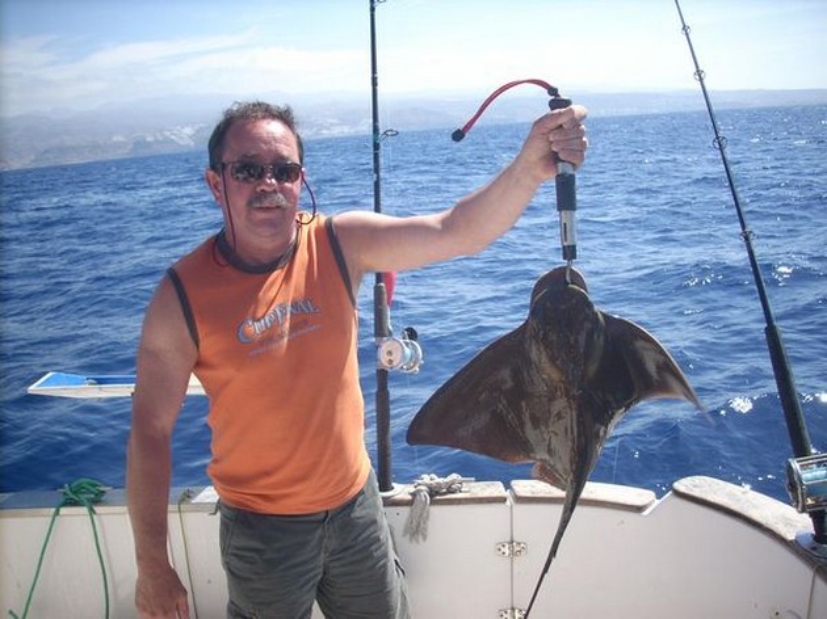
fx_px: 884
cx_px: 414
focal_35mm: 37
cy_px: 310
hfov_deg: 50.2
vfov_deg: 38.6
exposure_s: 1/155
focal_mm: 6.2
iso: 64
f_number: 5.6
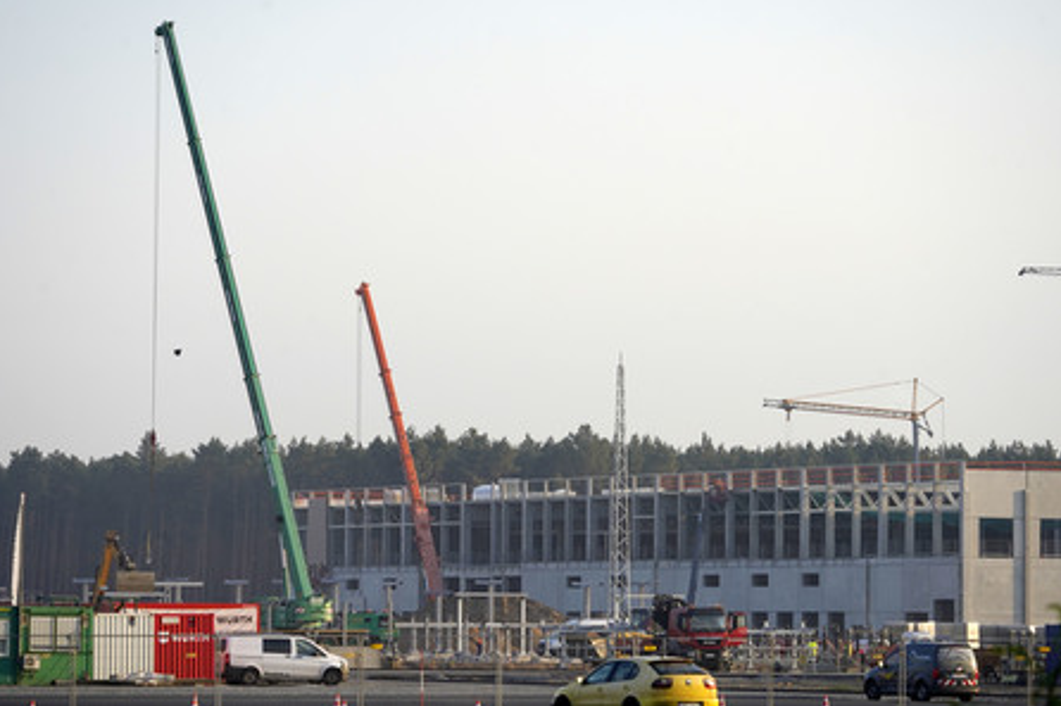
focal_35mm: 202
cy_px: 354
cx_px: 534
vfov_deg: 6.8
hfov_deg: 10.2
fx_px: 5951
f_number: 8
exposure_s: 1/1000
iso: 640
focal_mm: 200
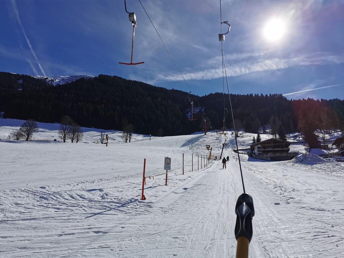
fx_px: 268
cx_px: 172
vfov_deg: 51.4
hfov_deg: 65.3
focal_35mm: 27
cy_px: 129
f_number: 1.8
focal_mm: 5.58
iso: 50
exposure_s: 1/16129
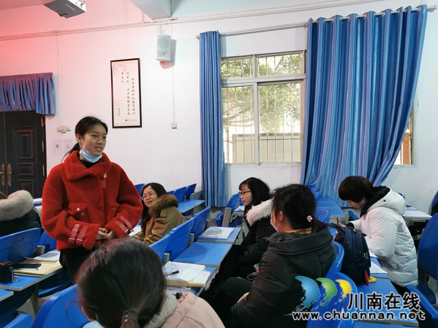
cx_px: 219
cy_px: 164
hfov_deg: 65.3
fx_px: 342
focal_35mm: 27
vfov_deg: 51.4
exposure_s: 1/50
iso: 250
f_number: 1.8
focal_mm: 5.58
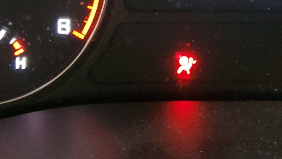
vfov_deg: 15.6
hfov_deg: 28.2
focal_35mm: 74
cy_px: -44
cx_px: 205
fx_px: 554
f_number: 1.5
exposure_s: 1/15
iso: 288
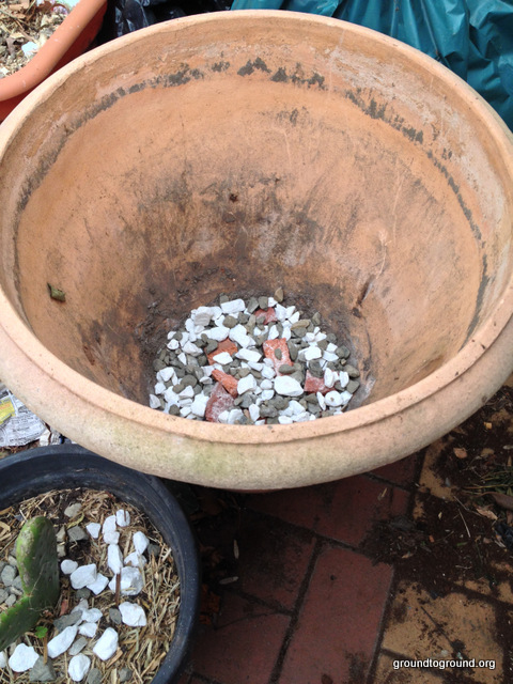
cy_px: 342
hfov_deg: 40.7
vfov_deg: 52.6
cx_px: 256
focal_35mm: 35
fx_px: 692
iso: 64
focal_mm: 4.28
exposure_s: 1/120
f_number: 2.4
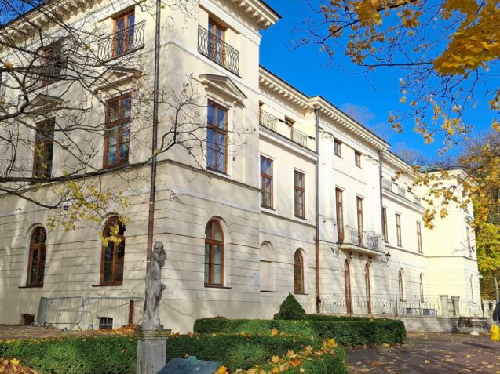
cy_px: 183
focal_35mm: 37
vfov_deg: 38.6
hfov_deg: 50.0
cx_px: 213
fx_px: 534
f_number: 1.8
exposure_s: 1/1585
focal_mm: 5.54
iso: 50
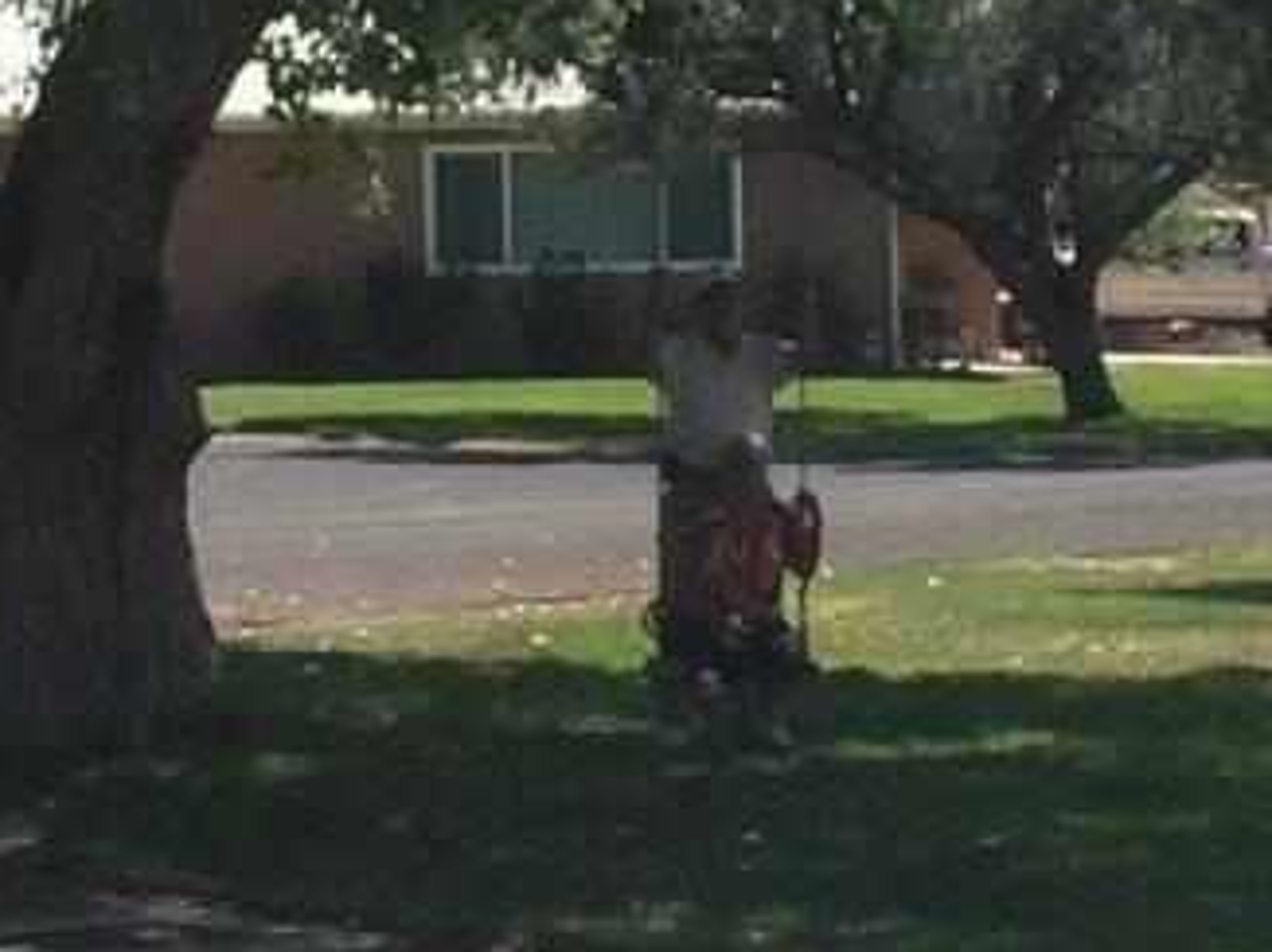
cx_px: 179
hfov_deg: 11.1
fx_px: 6536
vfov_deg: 8.3
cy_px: -105
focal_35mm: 178
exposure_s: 1/1786
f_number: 2.2
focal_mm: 4.15
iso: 32
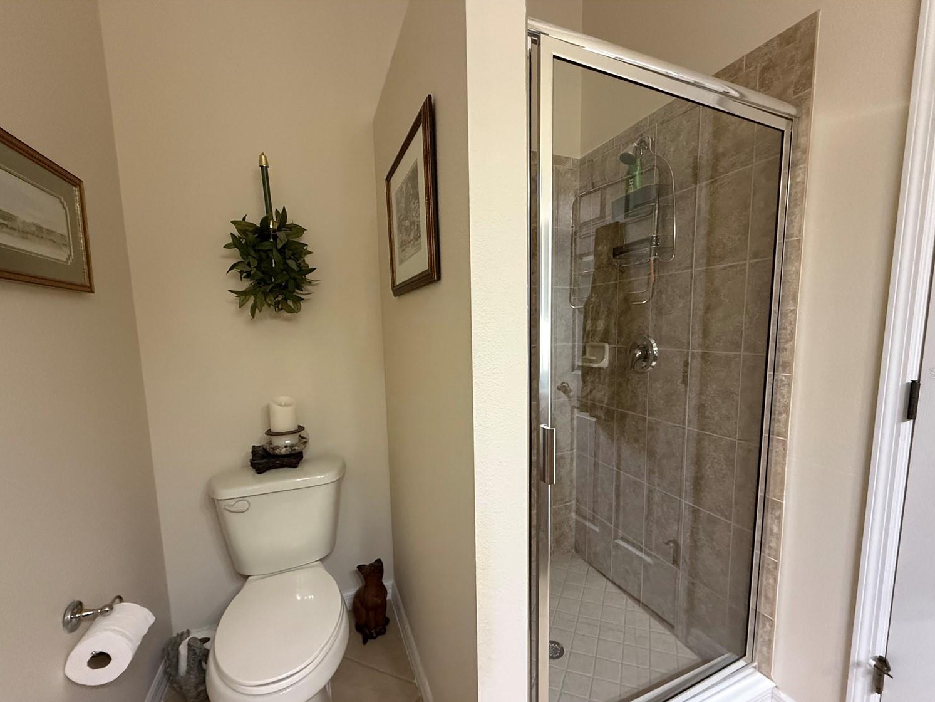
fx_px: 405
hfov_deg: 98.1
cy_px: 373
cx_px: 488
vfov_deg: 81.7
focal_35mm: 15
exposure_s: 1/60
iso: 640
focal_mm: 2.22
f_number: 2.2
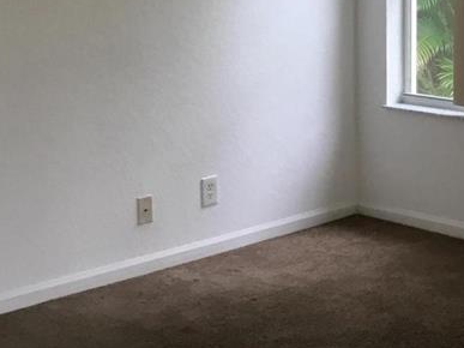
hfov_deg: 22.1
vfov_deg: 17.8
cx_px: 547
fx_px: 1099
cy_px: 65
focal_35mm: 82
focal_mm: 3.3
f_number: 2.4
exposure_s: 1/30
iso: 50
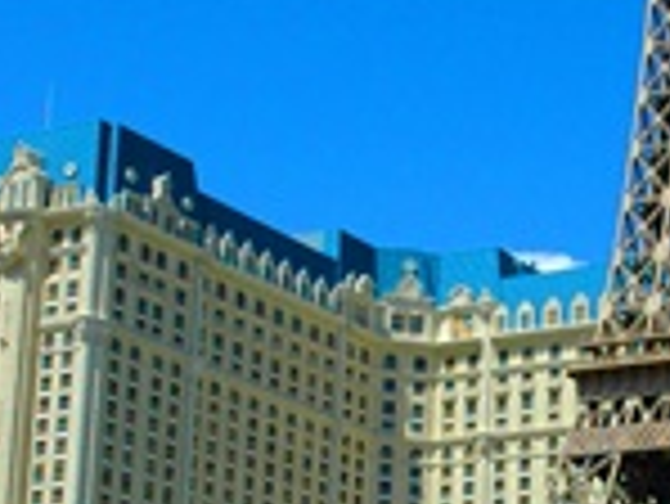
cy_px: 434
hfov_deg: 15.7
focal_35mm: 125
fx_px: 2421
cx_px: 499
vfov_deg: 11.8
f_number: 11
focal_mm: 18
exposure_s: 1/500
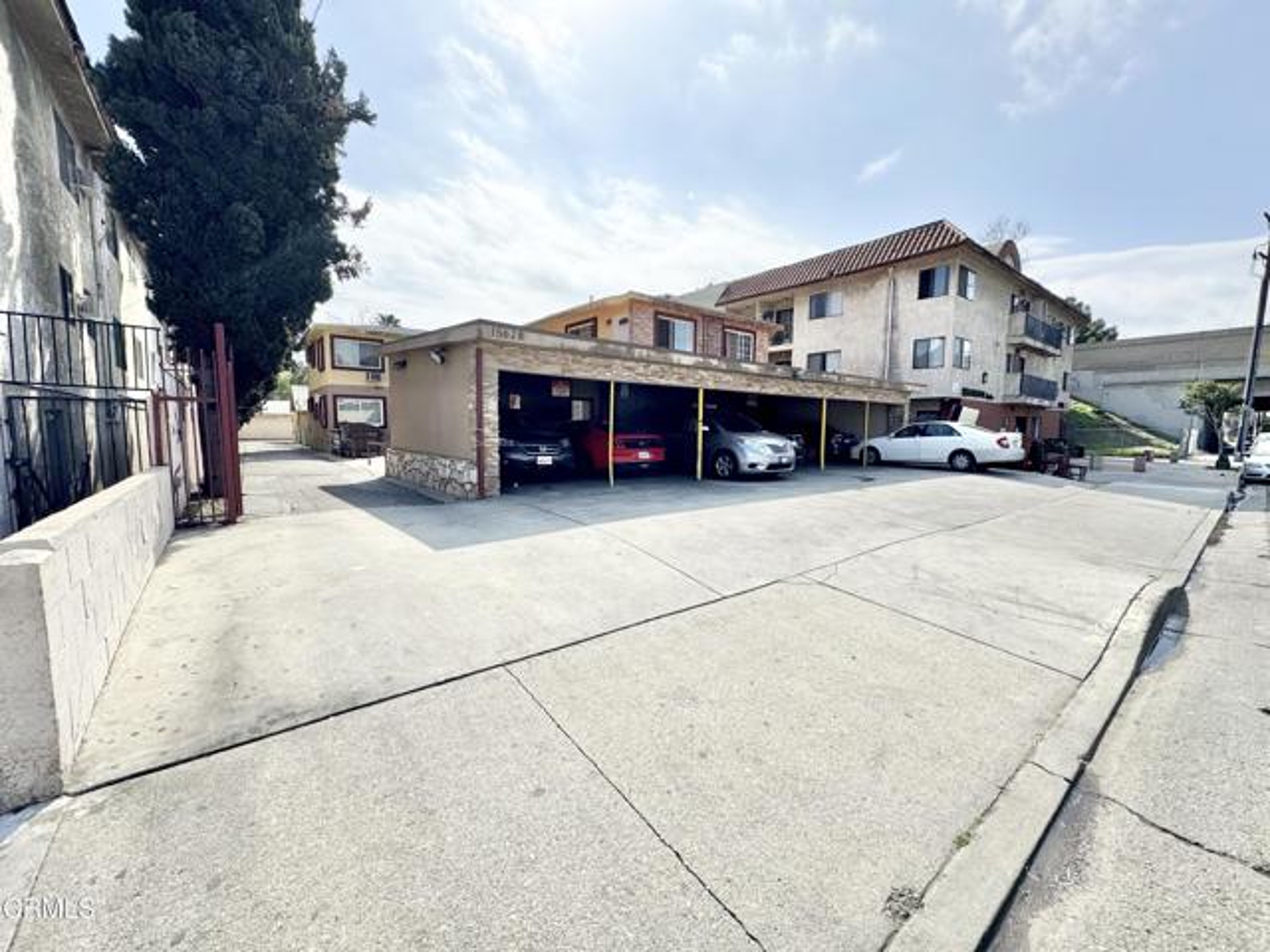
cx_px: 635
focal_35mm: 14
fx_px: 514
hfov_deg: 102.1
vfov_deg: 85.7
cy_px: 476
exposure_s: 1/2415
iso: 50
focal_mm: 2.22
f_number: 2.2
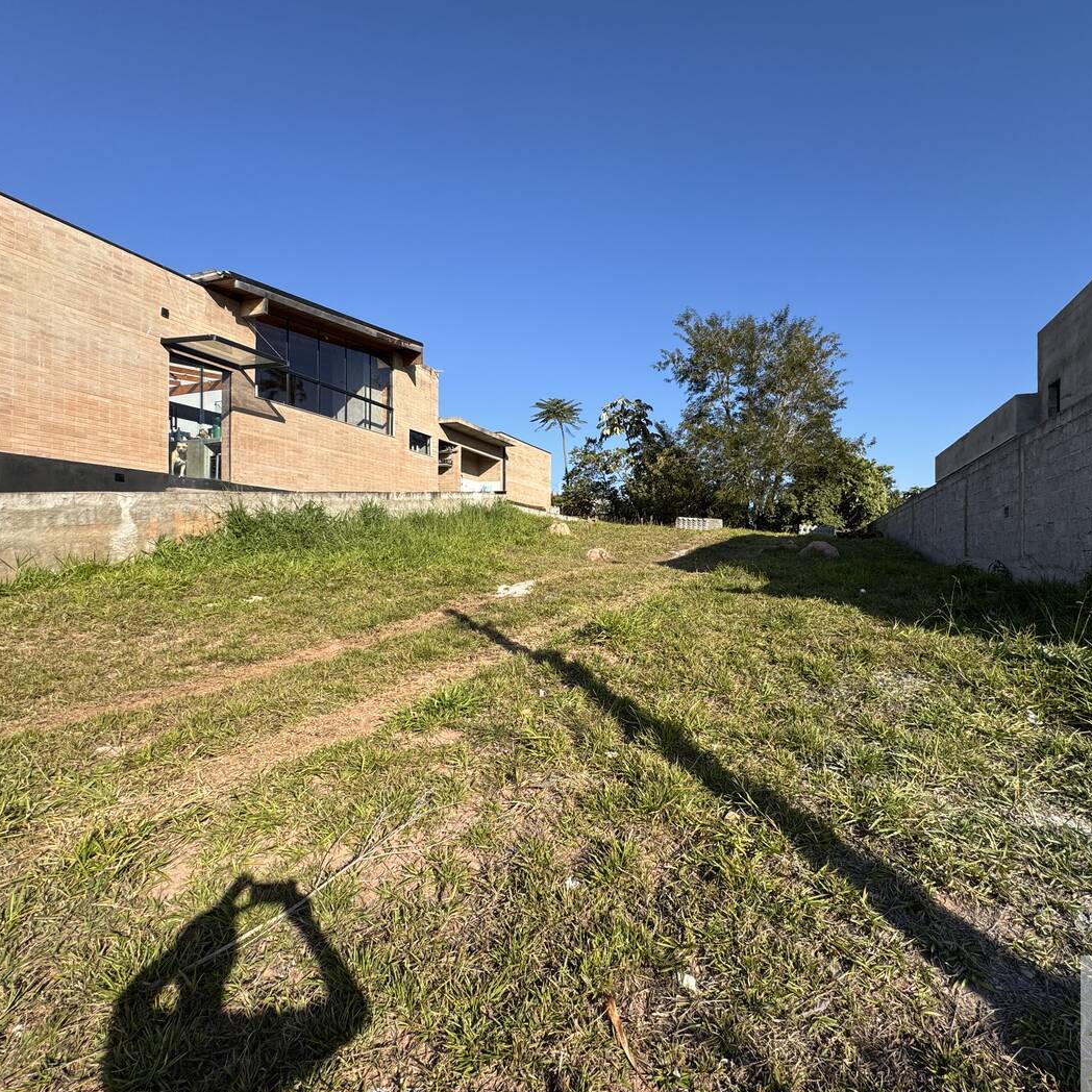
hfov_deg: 83.6
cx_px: 613
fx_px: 607
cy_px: 562
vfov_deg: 83.9
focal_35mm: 17
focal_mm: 2.22
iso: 40
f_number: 2.2
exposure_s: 1/1323
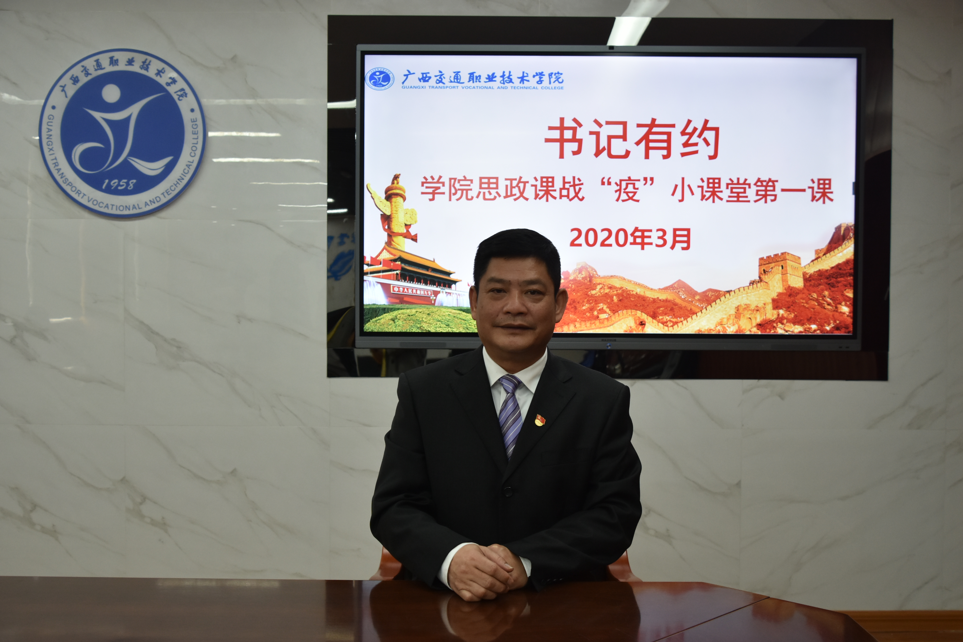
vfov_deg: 36.9
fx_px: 963
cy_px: 321
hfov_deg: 53.1
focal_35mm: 36
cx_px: 482
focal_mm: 24
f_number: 5
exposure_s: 1/100
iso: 640
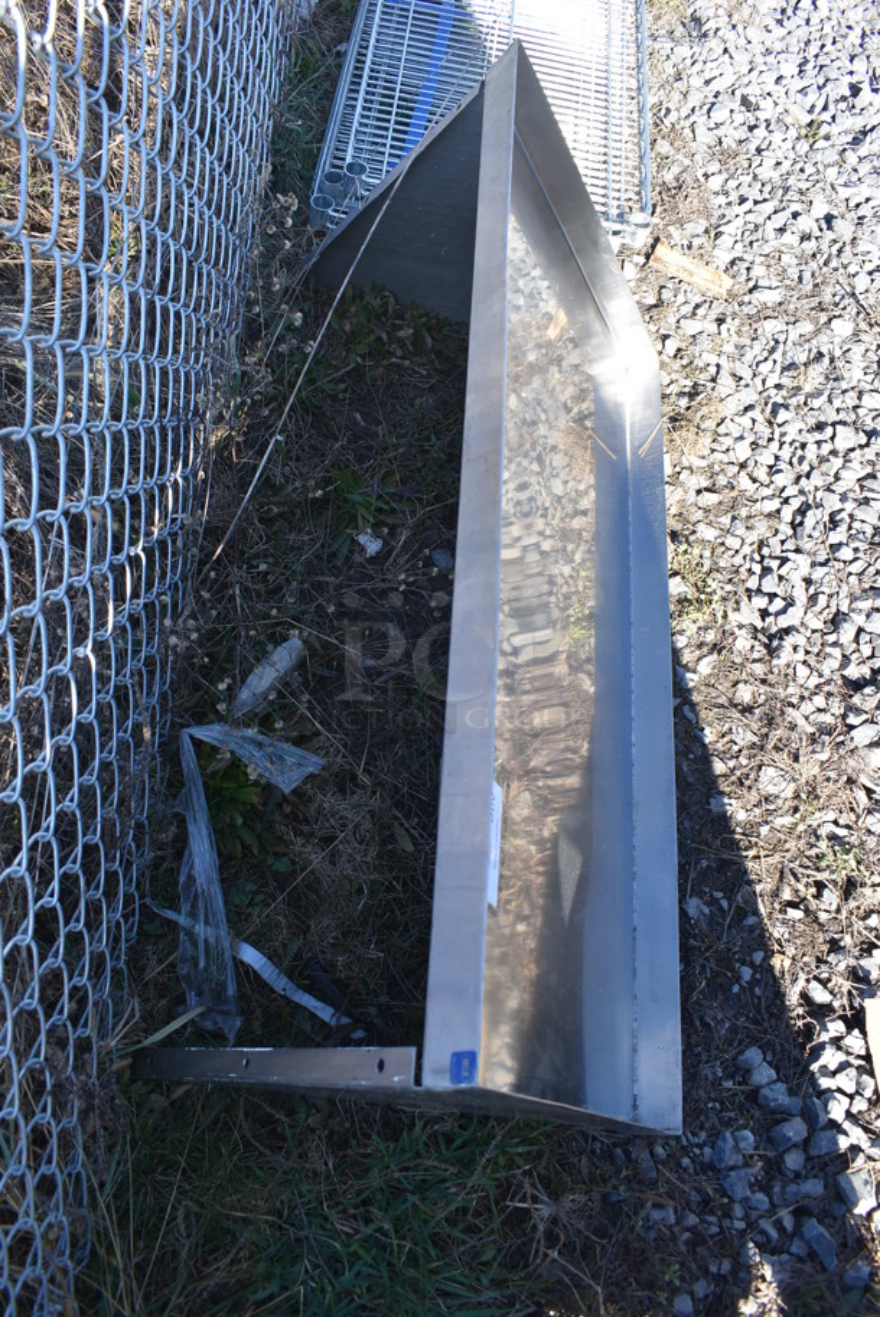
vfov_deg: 67.3
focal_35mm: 27
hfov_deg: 48.0
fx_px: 988
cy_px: 658
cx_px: 440
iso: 250
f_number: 5.6
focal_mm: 18
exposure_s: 1/250
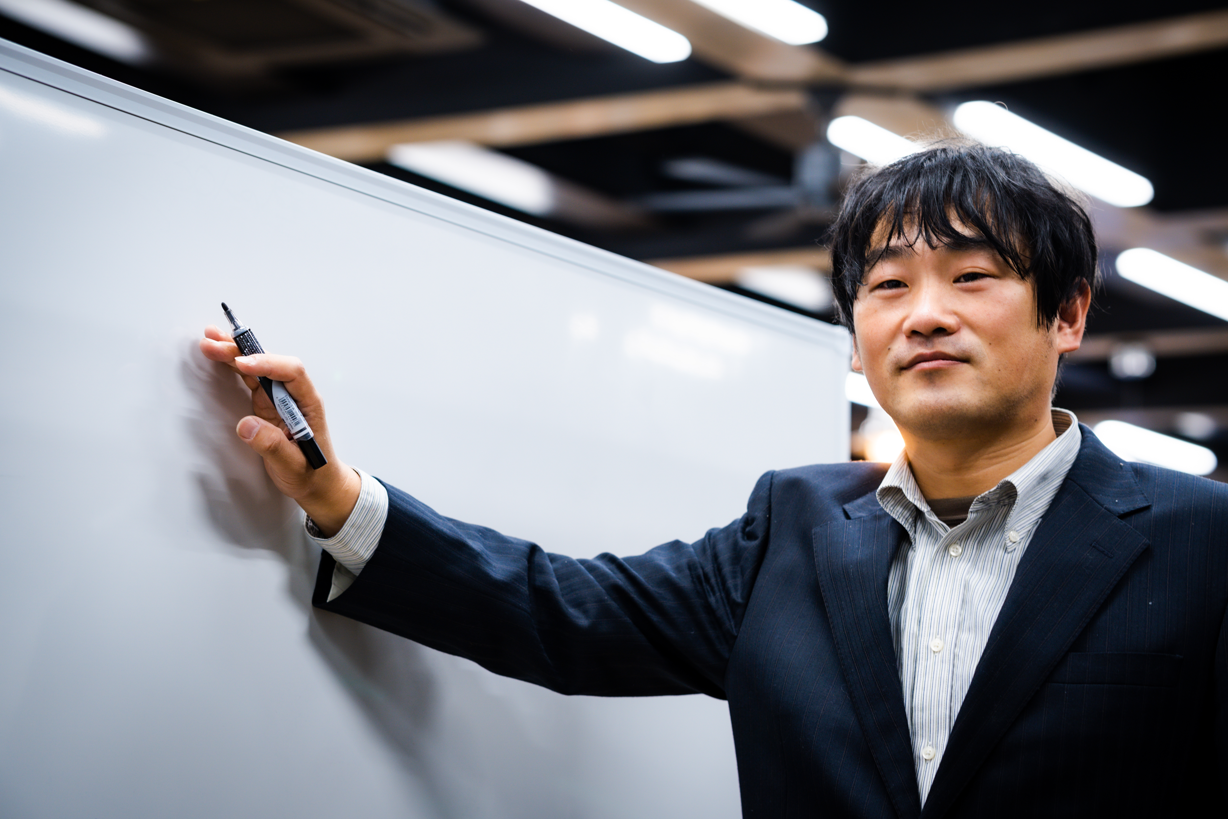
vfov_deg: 16.3
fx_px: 2865
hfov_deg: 24.2
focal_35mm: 84
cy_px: 410
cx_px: 614
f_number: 2.2
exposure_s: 1/40
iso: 100
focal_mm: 56
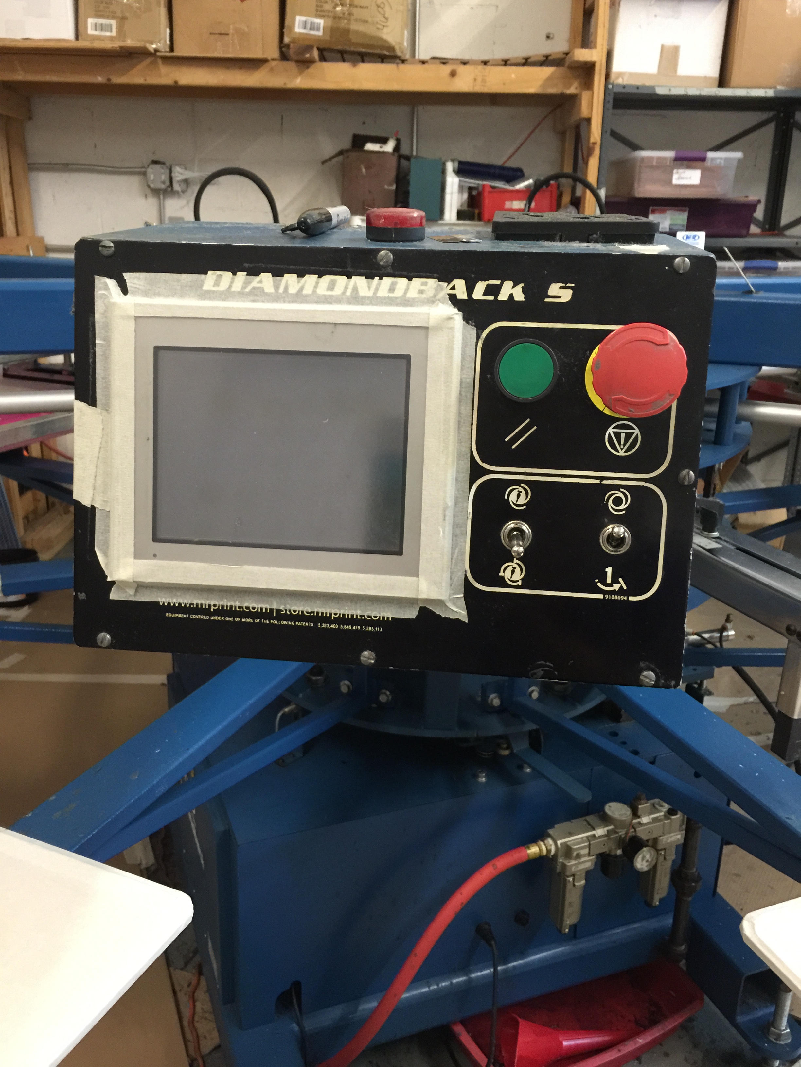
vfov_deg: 61.7
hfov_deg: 48.2
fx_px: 895
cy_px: 534
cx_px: 400
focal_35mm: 29
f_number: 2.2
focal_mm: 4.15
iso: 125
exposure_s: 1/10
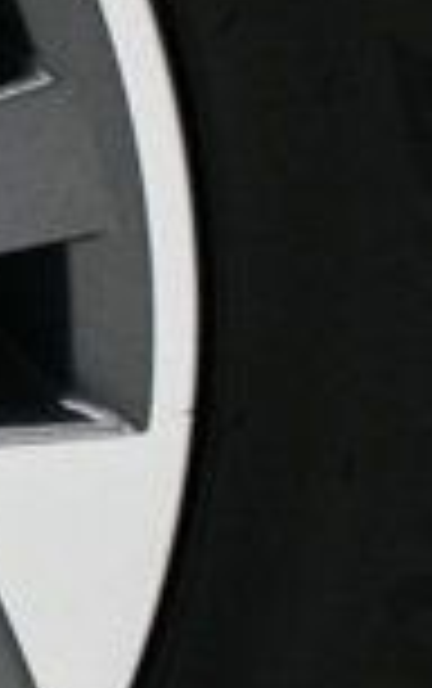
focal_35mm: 388
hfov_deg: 3.2
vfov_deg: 5.4
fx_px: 7288
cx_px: -1584
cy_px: 351
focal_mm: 38
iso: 1800
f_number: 4.2
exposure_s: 1/125
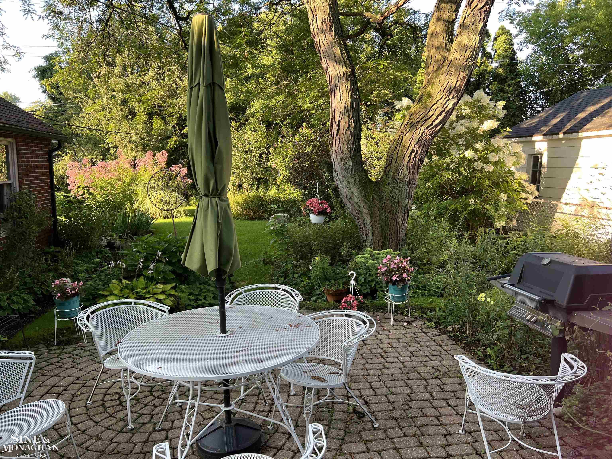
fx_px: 460
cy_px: 230
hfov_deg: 67.3
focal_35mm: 26
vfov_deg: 53.1
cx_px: 306
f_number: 1.5
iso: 32
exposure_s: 1/126
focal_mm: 5.7
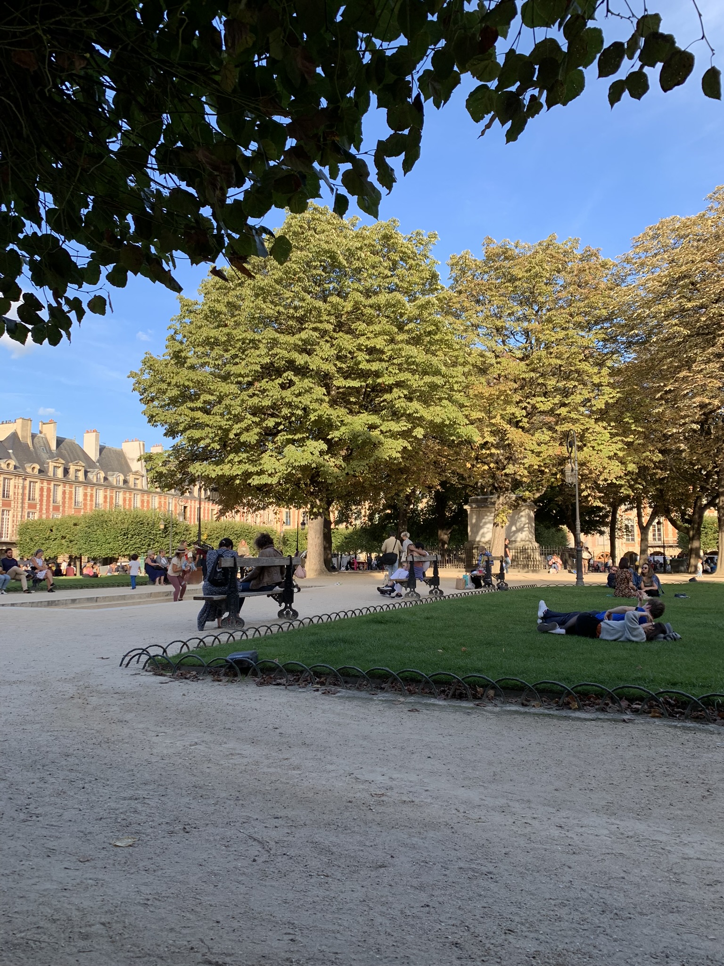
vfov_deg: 67.3
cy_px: 483
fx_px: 725
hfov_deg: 53.1
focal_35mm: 26
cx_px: 362
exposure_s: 1/471
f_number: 1.8
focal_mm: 4.25
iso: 25
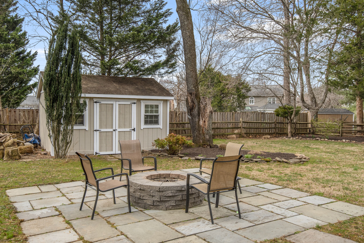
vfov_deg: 43.6
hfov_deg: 61.8
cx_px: 163
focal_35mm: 30
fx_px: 303
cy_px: 113
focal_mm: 27
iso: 400
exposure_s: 1/125
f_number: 8
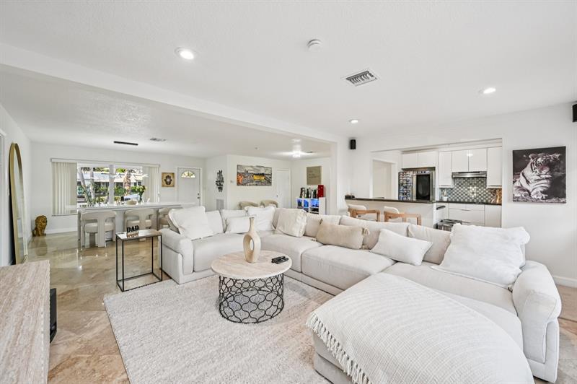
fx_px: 224
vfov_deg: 81.1
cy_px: 192
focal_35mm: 14
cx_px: 288
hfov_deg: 104.3
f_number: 8
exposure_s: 1/40
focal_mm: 14
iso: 800
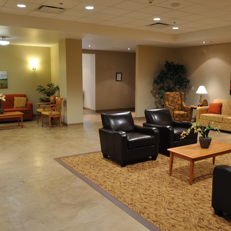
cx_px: 124
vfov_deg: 47.2
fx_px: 264
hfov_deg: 47.2
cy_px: 115
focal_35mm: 35
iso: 560
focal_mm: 18
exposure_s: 1/15
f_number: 4
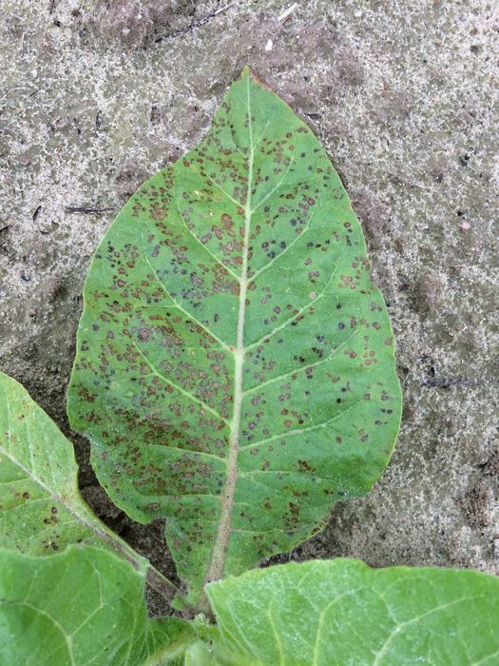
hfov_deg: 48.2
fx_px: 557
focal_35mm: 29
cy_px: 333
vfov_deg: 61.7
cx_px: 250
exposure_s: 1/120
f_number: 2.2
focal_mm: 4.15
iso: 32
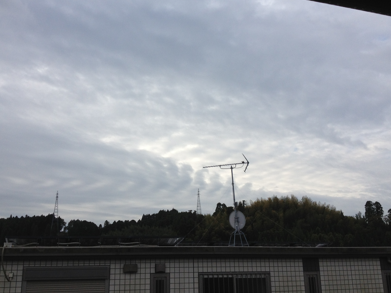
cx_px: 187
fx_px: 486
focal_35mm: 43
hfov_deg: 43.8
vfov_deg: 33.5
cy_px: 122
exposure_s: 1/1842
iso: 64
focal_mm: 4.28
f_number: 2.4
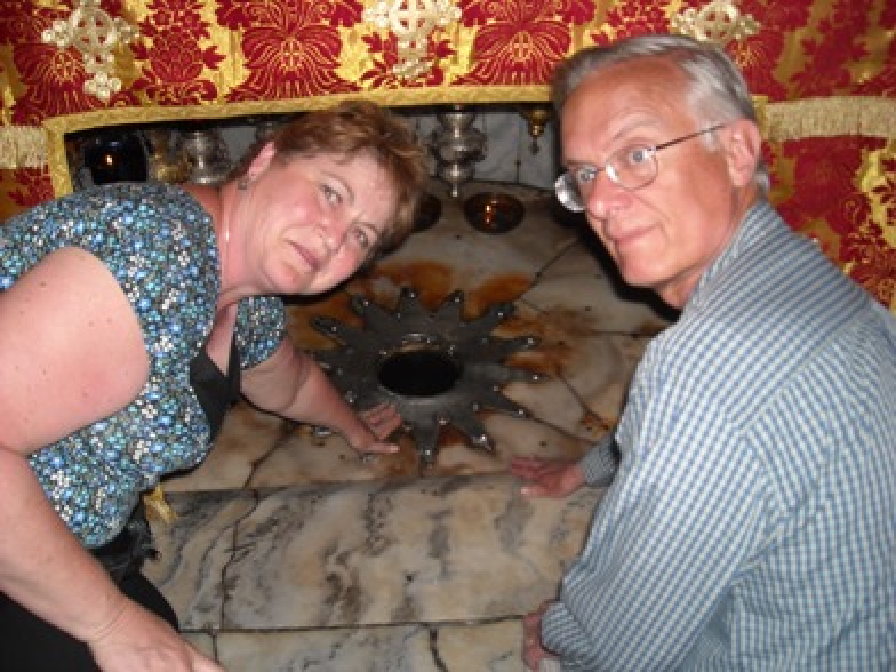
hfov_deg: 52.6
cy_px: 336
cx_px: 448
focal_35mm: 35
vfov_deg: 40.7
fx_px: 906
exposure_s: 1/60
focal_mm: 5.7
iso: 64
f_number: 2.8
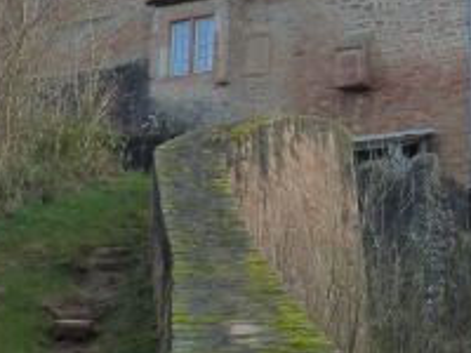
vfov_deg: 11.8
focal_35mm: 124
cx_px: 457
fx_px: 1687
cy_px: 12
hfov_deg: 15.6
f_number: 4
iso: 160
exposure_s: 1/200
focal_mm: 5.4
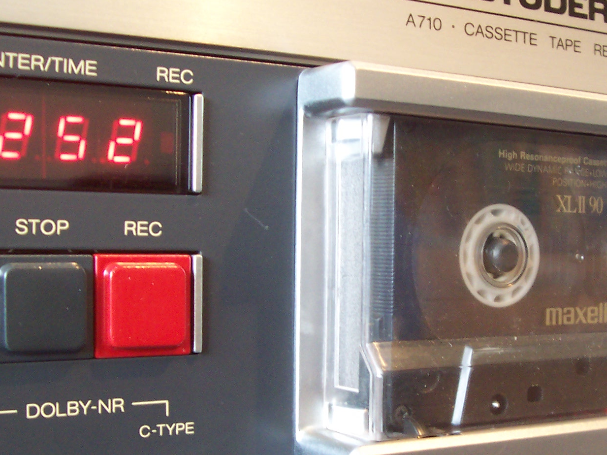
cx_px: 396
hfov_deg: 31.5
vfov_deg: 23.9
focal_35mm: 61
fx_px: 1069
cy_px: 307
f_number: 2.8
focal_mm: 5.6
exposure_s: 1/8
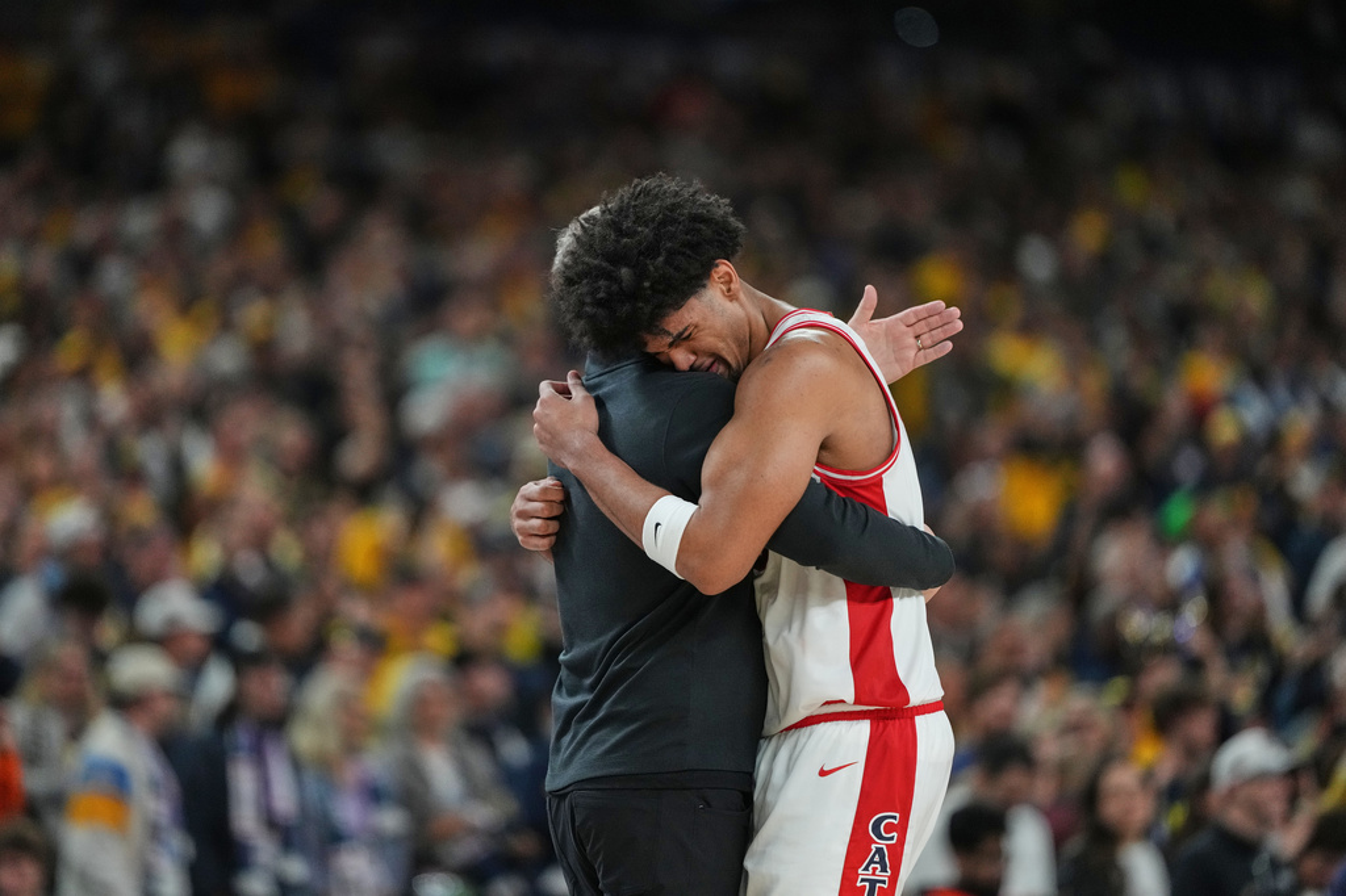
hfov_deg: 6.9
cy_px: 448
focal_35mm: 300
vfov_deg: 4.6
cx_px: 673
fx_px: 11212
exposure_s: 1/2000
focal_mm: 300
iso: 3200
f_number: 2.8
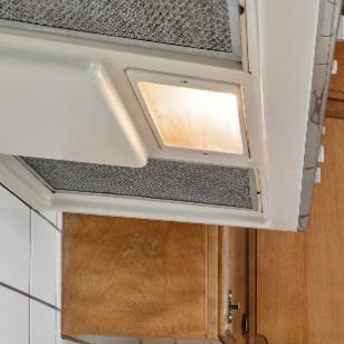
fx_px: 652
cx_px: 552
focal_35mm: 58
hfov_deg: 22.6
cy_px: 468
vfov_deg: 24.9
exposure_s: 1/2
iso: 250
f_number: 9
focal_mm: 14
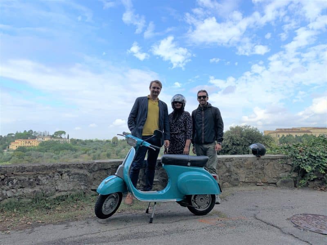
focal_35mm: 26
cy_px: 122
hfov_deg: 67.3
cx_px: 164
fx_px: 246
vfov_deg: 53.1
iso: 25
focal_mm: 4.25
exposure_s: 1/2421
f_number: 1.8
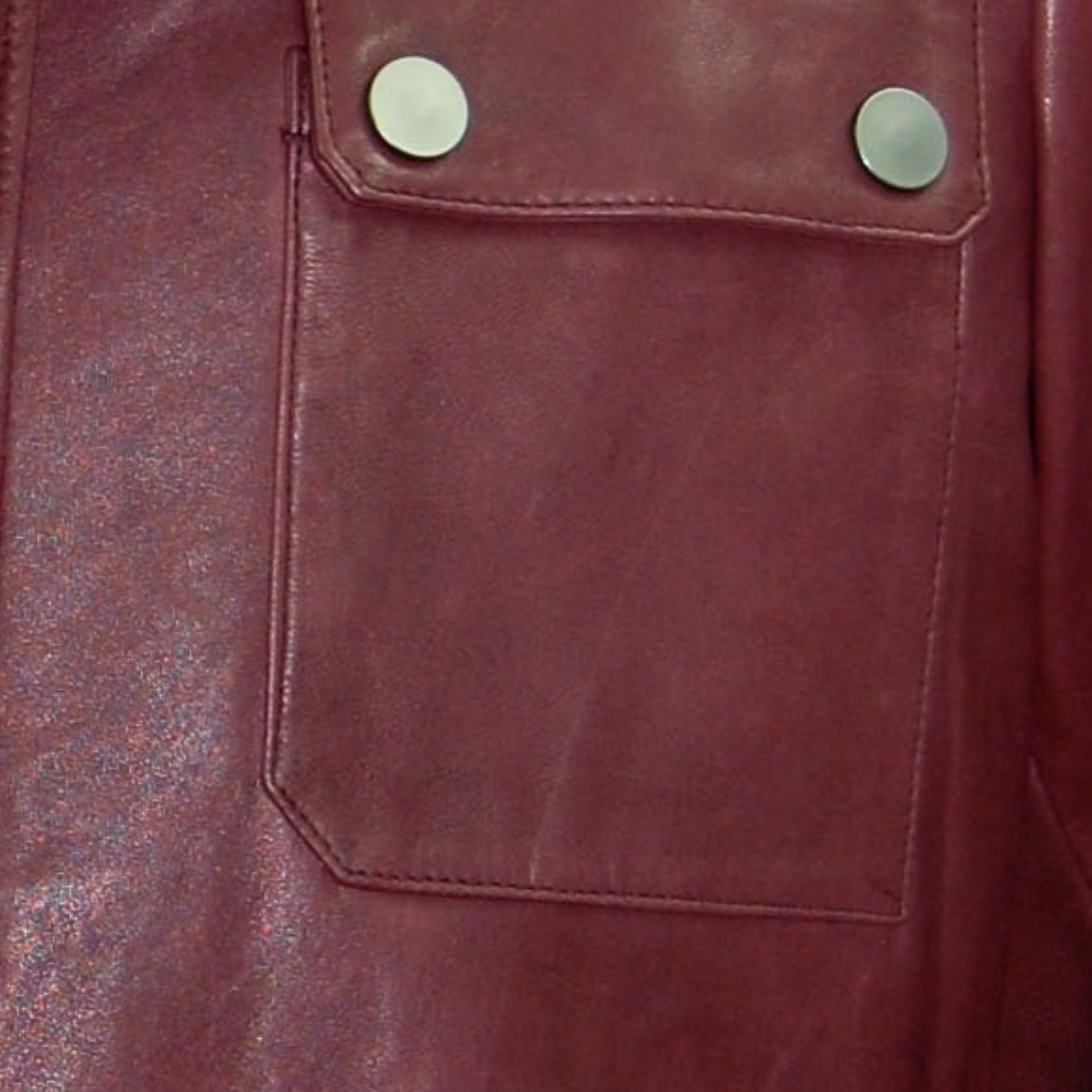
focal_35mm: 224
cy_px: 514
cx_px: -176
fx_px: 7995
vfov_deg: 7.8
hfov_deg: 7.8
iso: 400
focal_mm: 34
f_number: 4.5
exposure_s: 1/60
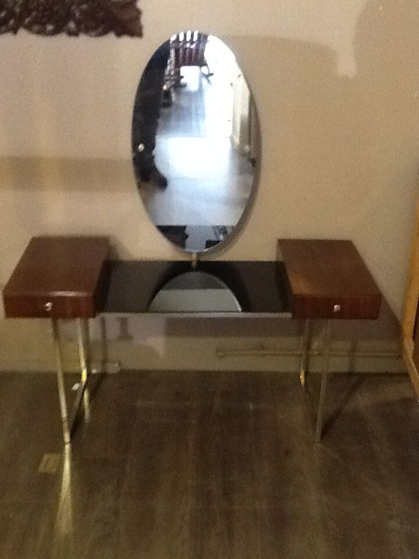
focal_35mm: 44
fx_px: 710
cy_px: 280
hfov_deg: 32.9
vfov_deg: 42.9
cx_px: 210
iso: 320
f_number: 2.4
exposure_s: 1/20
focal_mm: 2.03
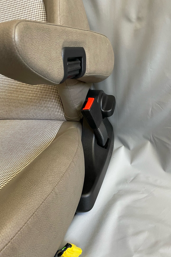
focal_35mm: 28
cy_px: 132
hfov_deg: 46.4
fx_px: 199
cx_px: 85
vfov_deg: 65.5
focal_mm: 4.2
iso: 125
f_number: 1.6
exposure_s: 1/50
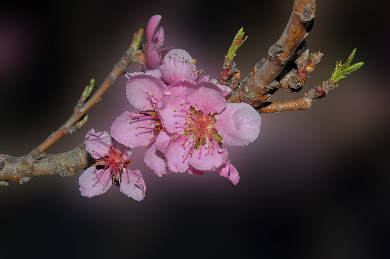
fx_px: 1136
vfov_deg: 13.0
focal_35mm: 105
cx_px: 195
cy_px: 130
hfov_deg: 19.5
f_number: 16
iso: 400
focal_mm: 70
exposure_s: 1/125
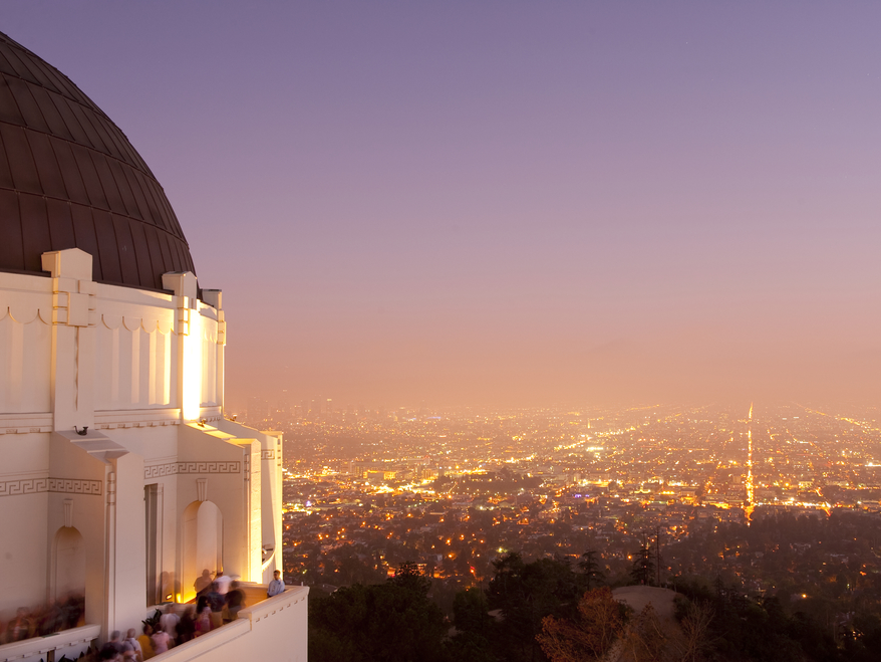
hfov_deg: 52.5
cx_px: 492
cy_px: 329
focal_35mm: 35
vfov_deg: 40.7
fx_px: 891
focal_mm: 32
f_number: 8
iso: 200
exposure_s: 10
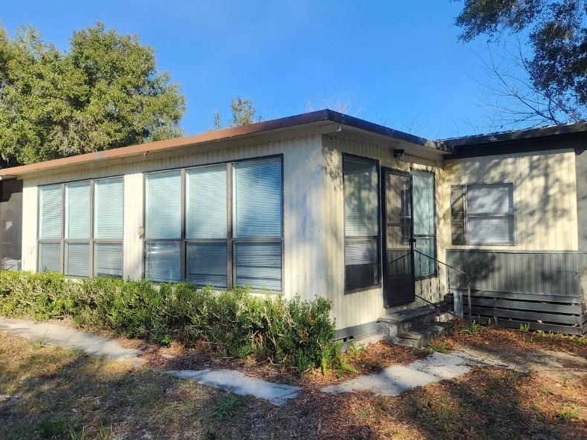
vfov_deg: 46.8
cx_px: 298
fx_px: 509
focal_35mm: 30
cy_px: 214
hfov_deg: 60.0
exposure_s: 1/807
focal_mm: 5.4
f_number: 1.8
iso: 20
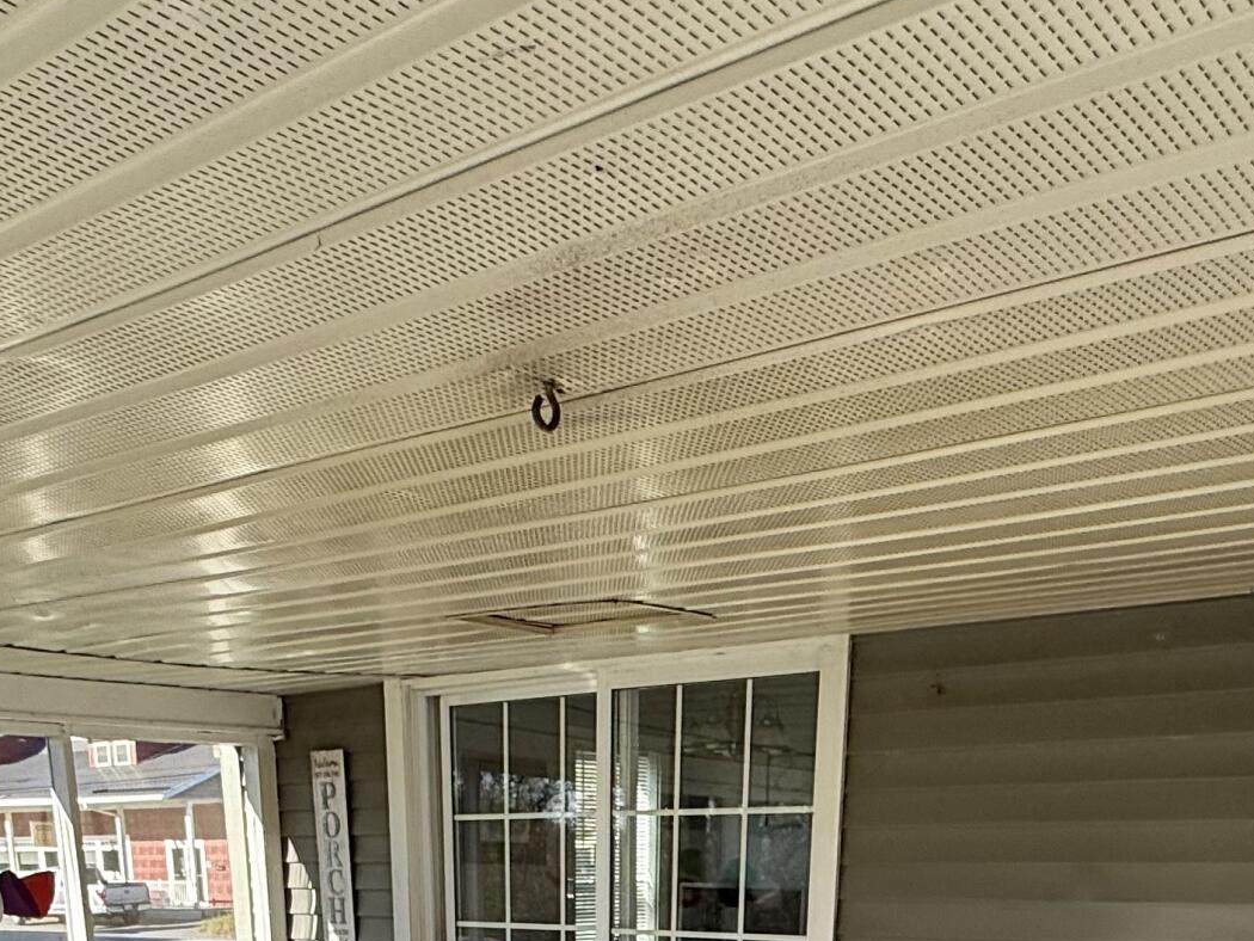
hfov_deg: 46.8
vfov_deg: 27.7
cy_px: 1316
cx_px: 635
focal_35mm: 40
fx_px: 1449
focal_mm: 2.22
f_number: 2.2
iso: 50
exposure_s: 1/590
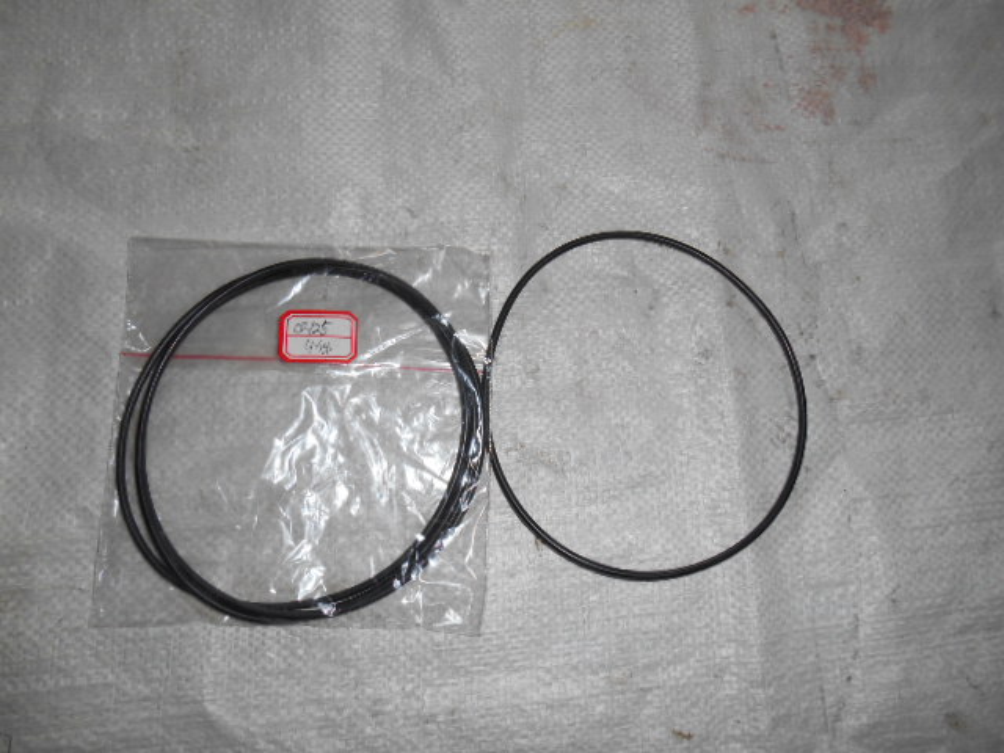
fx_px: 754
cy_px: 376
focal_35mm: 26
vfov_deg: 53.1
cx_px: 502
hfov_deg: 67.3
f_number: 3.4
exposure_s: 1/25
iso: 80
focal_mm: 4.7
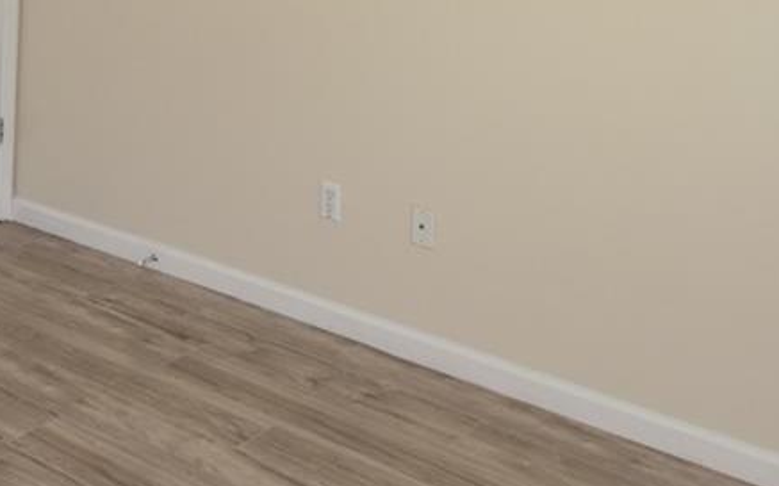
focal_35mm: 56
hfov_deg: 34.9
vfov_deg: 20.4
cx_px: 132
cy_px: -205
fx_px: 1189
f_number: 4
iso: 200
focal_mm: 10
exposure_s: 1/60
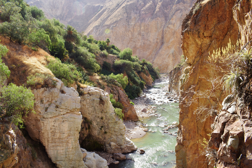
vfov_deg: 47.9
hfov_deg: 67.4
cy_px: 84
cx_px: 126
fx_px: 189
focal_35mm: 27
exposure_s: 1/30
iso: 100
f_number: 14
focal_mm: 18
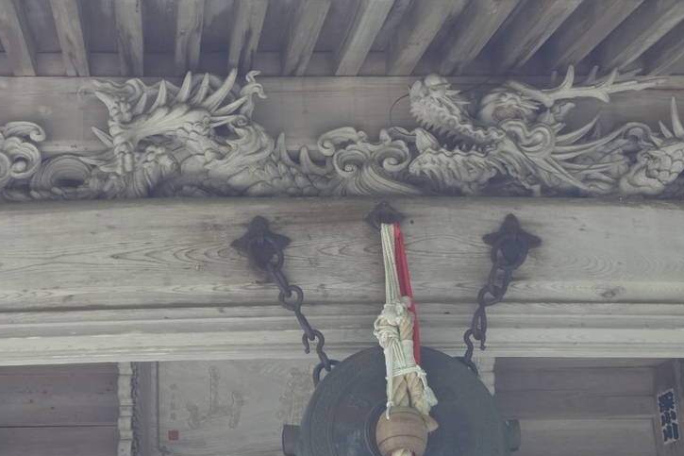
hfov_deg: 19.3
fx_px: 2013
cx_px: 302
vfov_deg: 12.9
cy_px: 195
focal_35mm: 106
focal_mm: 23.82
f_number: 4
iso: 800
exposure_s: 1/30
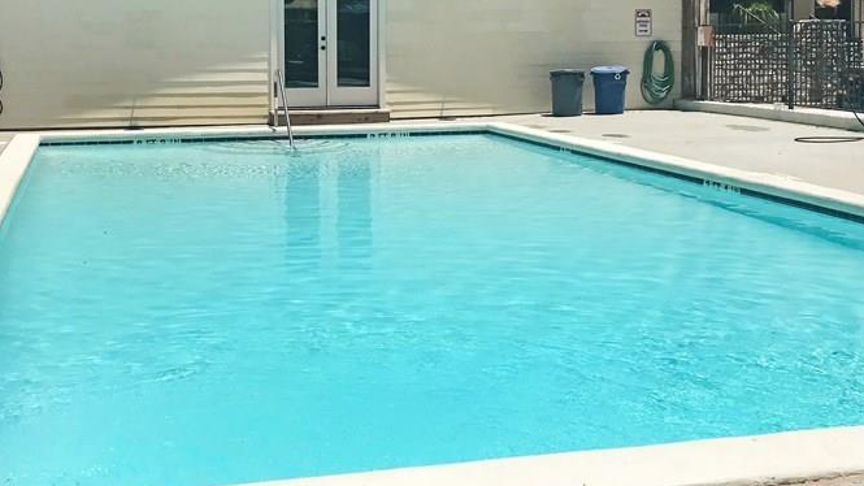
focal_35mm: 47
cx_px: 373
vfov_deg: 25.1
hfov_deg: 43.6
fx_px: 1077
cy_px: 373
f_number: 1.8
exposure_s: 1/6410
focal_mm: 3.99
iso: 25
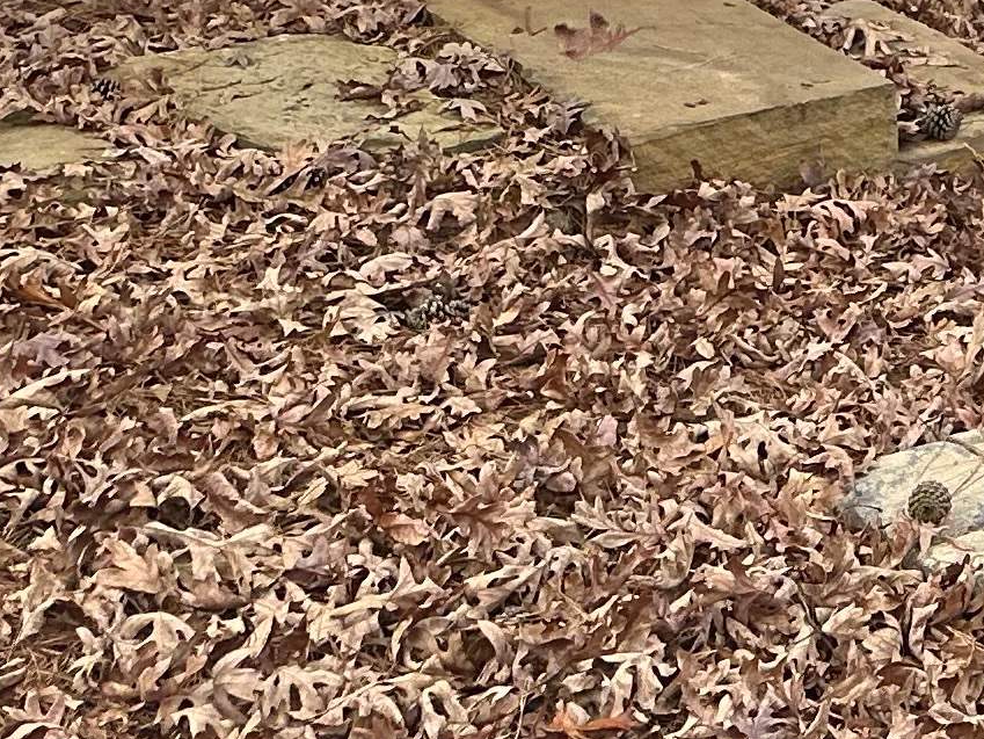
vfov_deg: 11.3
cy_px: -910
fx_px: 3241
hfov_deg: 15.1
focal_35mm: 114
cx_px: 1734
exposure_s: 1/428
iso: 80
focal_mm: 6.86
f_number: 1.78
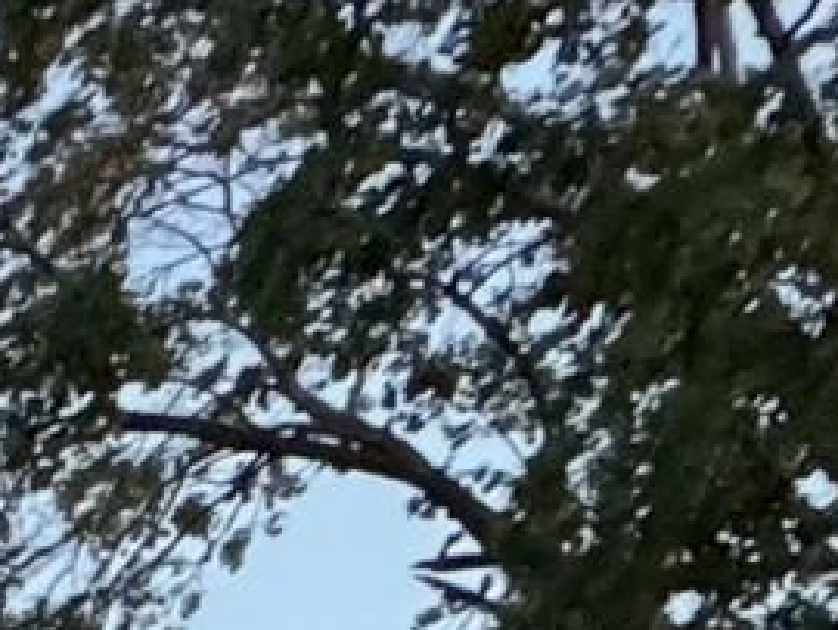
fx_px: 2568
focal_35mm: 106
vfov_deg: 9.2
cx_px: -1555
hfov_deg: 11.8
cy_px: 2179
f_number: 2.2
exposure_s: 1/40
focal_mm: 2.22
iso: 1000
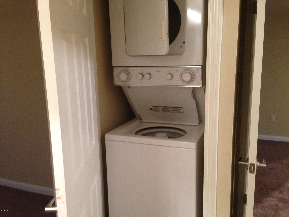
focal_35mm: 33
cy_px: 108
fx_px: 276
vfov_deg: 42.9
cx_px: 144
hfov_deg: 55.4
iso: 250
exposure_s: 1/20
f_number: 2.4
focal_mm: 4.12
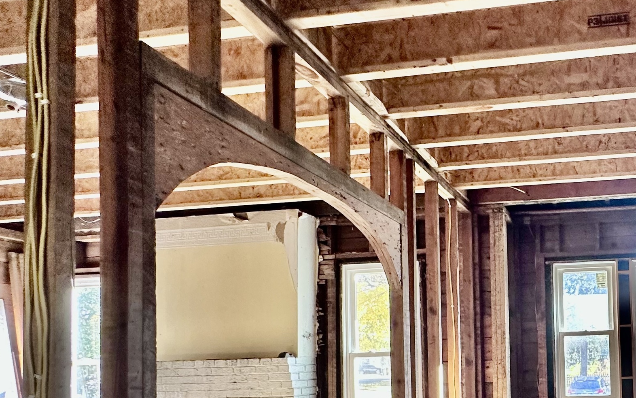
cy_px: 345
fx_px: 503
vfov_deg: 40.5
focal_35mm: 29
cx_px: 567
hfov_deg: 56.2
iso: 320
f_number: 2.2
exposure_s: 1/99
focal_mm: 2.22
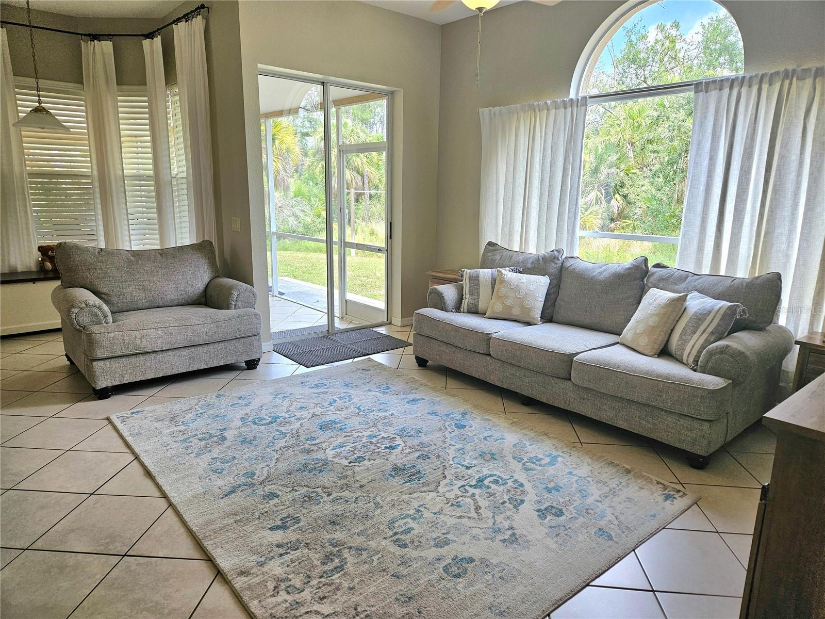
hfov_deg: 73.9
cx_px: 412
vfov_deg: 58.9
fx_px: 548
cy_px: 310
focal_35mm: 23
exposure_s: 1/182
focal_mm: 5.4
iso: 40
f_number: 1.8
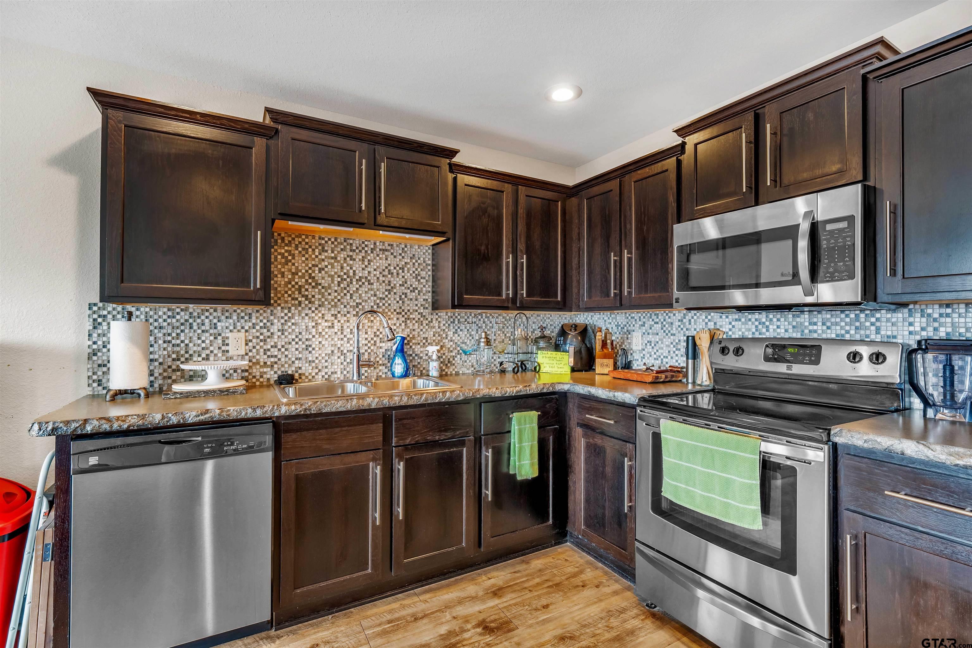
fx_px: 459
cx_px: 486
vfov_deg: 70.4
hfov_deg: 93.3
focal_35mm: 17
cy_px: 324
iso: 800
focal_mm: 17
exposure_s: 1/15
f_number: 8
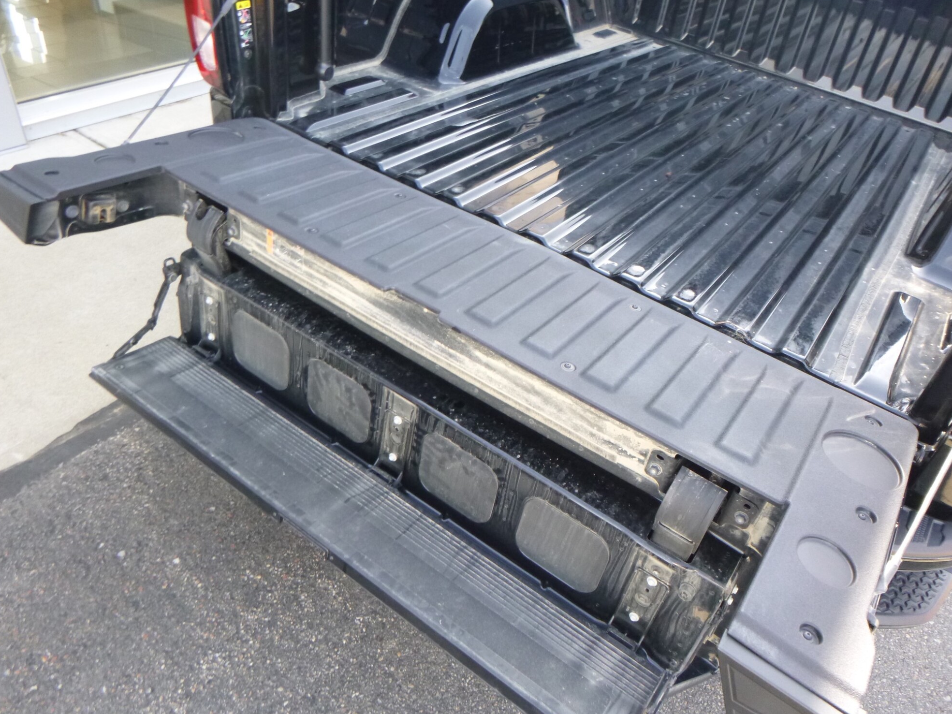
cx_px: 475
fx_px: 715
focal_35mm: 26
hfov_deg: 67.3
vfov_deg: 53.1
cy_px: 354
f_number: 3.9
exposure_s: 1/60
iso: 250
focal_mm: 4.5
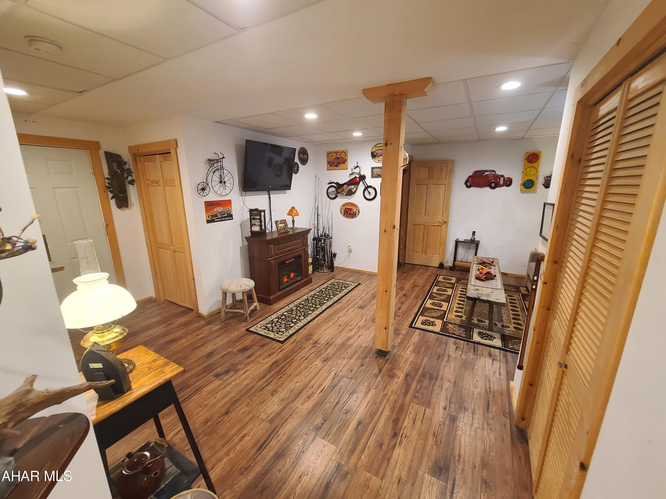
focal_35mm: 13
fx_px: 250
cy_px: 250
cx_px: 333
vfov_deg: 89.9
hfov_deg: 106.2
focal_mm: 2.2
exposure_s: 1/40
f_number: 2.2
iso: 320
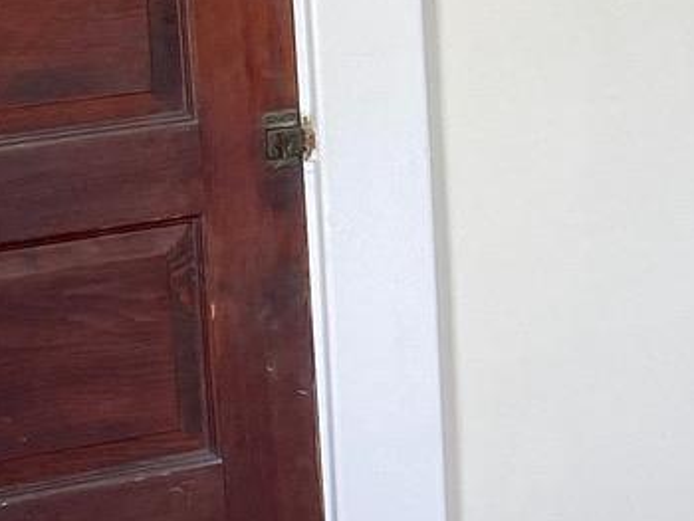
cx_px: 1071
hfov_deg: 12.3
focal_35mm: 152
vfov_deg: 9.6
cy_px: -107
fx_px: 3049
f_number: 1.8
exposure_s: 1/121
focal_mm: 4.25
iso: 50
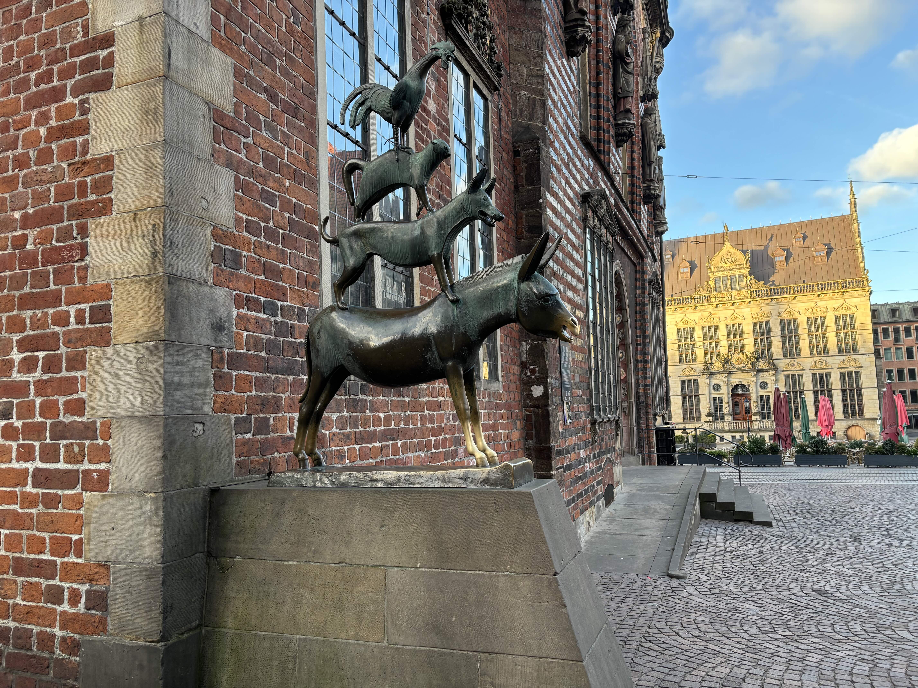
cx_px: 459
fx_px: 690
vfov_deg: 53.1
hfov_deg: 67.3
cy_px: 344
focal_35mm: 26
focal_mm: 5.96
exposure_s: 1/164
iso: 64
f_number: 1.6
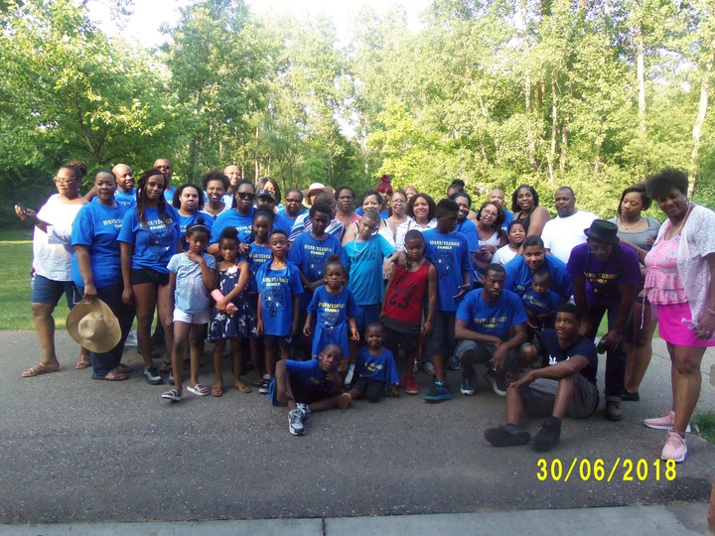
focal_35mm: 26
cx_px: 358
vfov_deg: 53.1
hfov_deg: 67.3
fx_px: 537
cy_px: 268
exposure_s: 1/500
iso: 320
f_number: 3.2
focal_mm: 4.7
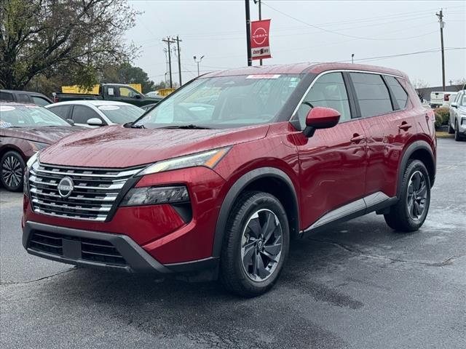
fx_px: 646
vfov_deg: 30.3
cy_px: 174
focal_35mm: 48
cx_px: 233
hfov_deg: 39.7
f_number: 1.78
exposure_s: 1/854
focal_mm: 6.76
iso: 64
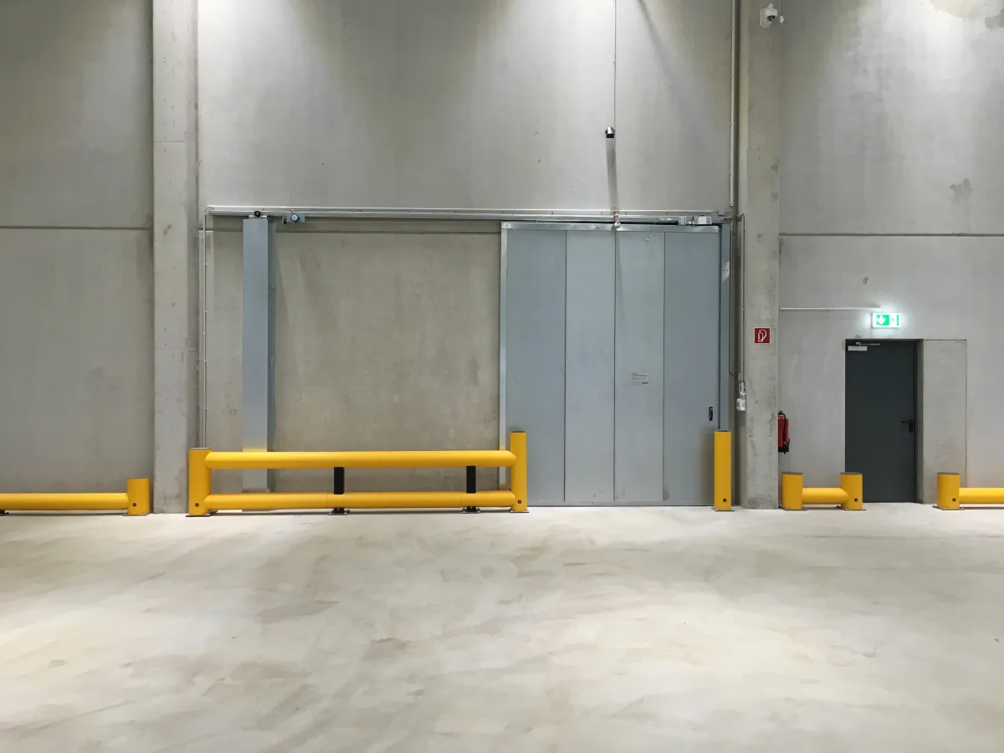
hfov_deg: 61.7
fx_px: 841
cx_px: 502
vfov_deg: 48.2
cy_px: 376
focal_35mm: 29
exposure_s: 1/33
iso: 80
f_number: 2.2
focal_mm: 4.15
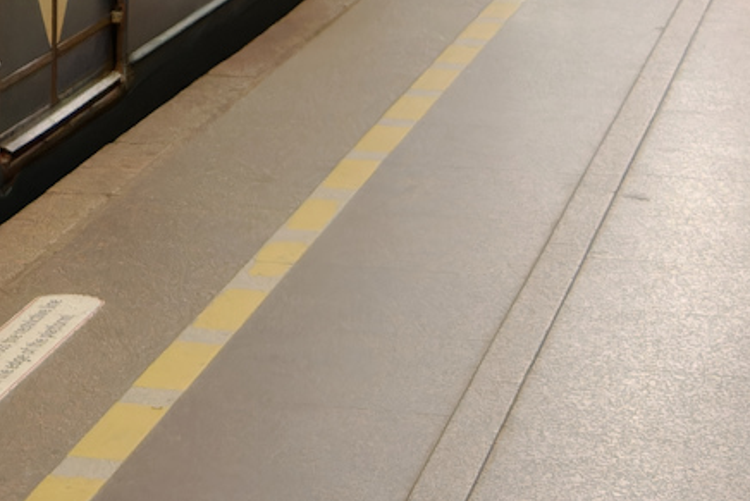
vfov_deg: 8.1
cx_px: -17
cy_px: -279
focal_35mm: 165
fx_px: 3438
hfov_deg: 12.3
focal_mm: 32
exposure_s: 1/100
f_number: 4.5
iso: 3200
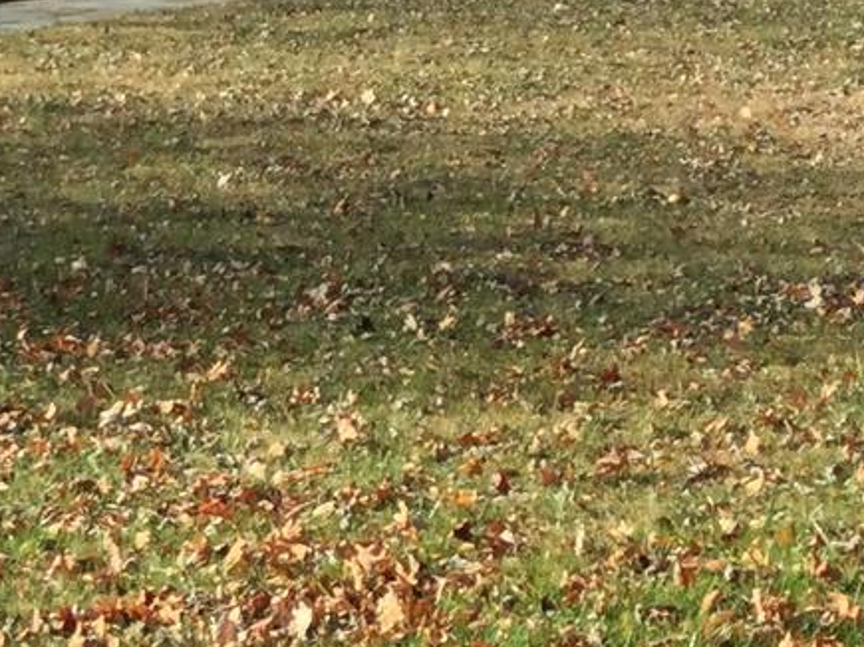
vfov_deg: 10.1
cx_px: -62
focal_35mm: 146
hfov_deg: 13.3
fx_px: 3643
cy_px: 54
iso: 25
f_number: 2.4
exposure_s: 1/679
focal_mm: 3.3
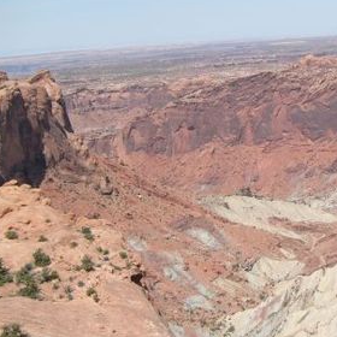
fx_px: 650
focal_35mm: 59
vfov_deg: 29.0
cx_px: 314
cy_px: 195
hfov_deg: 27.8
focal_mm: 5.8
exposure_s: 1/350
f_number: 7.1
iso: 80
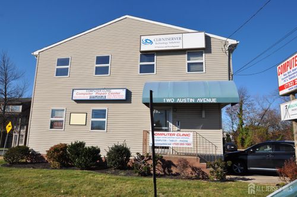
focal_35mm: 24
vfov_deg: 52.9
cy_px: 98
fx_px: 198
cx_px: 148
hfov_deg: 73.9
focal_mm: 16
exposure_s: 1/500
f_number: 11
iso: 200
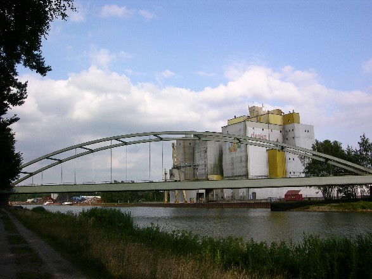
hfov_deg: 52.6
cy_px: 140
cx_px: 186
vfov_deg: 40.7
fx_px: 376
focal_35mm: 35
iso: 50
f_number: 8
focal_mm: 8.9
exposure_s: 1/125
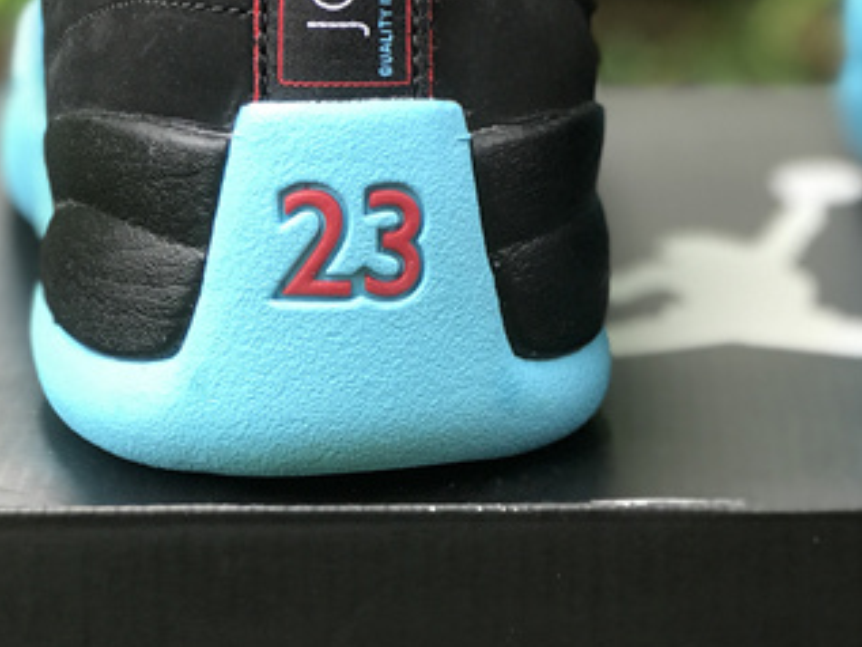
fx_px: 3313
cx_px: 729
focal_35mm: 133
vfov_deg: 11.0
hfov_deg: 14.7
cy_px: -86
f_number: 2.8
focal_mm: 6.6
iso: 25
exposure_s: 1/100
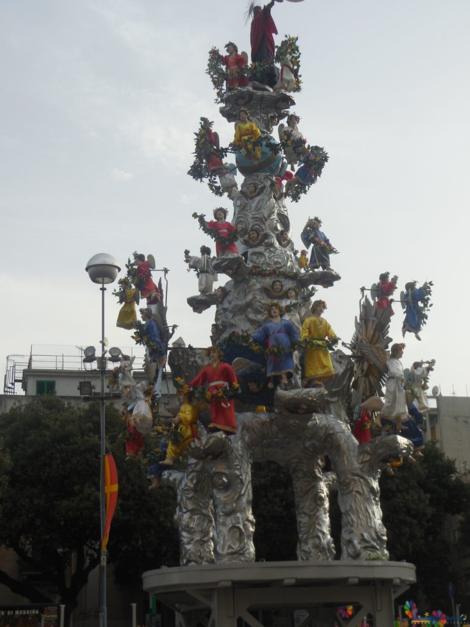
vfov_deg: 29.4
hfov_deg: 22.3
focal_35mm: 66
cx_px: 235
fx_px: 1195
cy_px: 314
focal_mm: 10.9
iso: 125
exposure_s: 1/640
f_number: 4.2
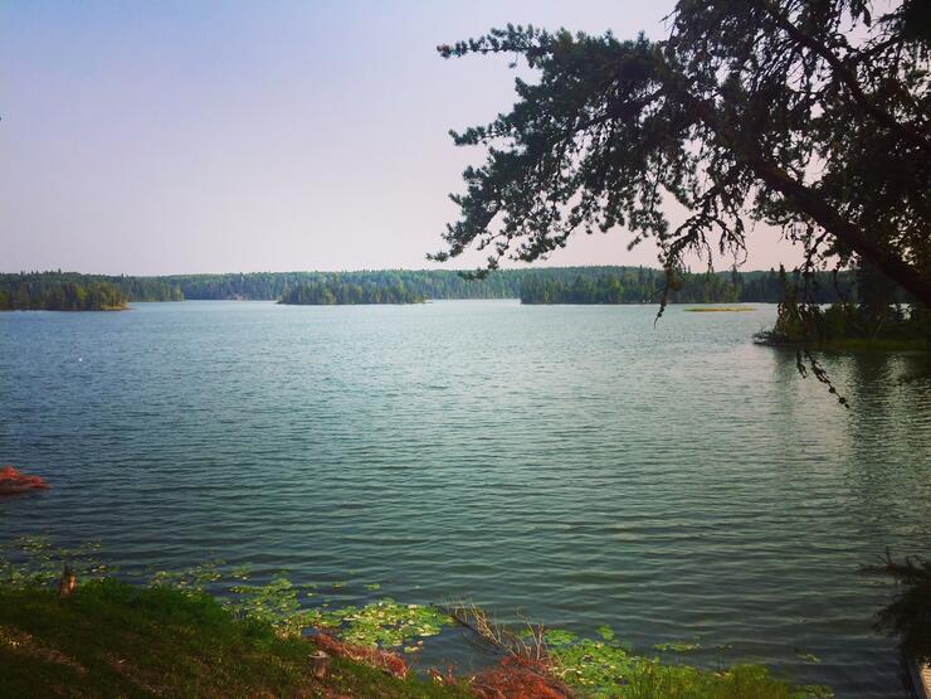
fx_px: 780
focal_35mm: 29
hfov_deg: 61.7
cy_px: 350
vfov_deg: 48.2
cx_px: 466
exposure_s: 1/1068
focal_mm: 4.15
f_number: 2.2
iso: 32
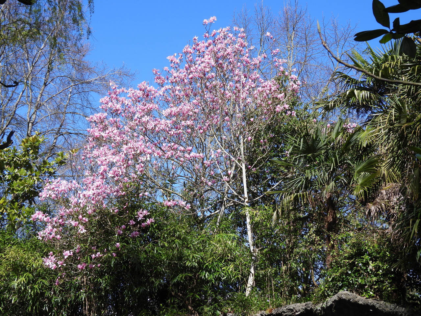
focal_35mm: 70
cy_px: 158
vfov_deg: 21.0
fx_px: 851
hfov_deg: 27.8
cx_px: 210
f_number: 3.5
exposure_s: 1/800
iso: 100
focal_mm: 12.5
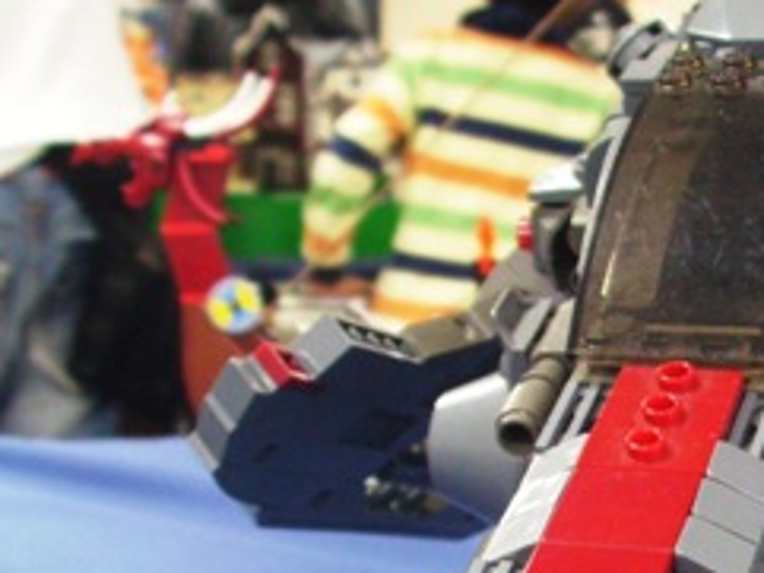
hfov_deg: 22.3
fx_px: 1877
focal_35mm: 85
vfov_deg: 17.3
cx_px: 723
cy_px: 443
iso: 160
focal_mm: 5.7
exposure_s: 1/15
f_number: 2.9
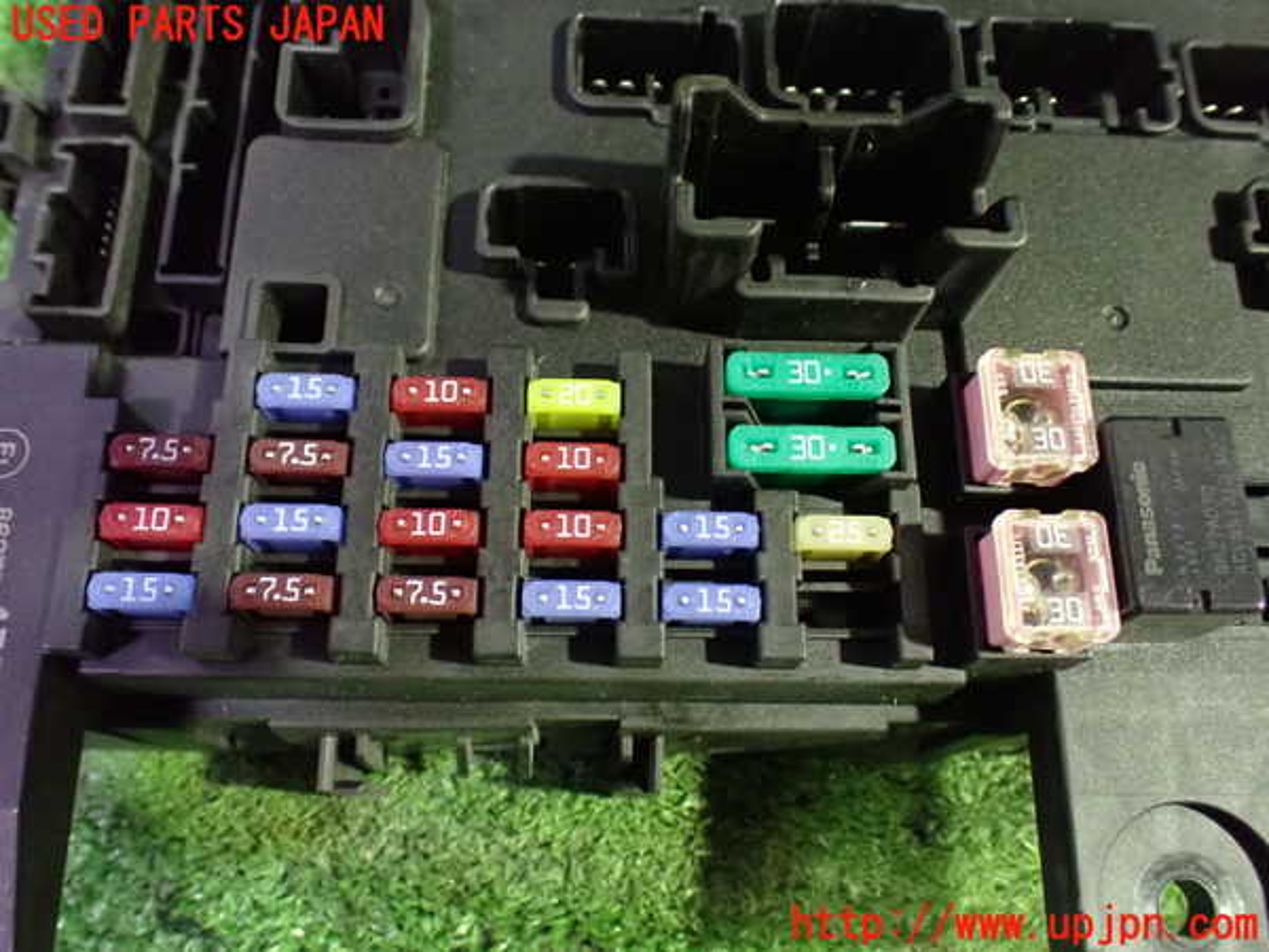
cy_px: 476
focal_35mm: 30
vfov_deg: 46.8
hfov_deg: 60.0
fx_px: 1100
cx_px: 634
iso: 1250
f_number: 2.3
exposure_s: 1/30
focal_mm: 5.4
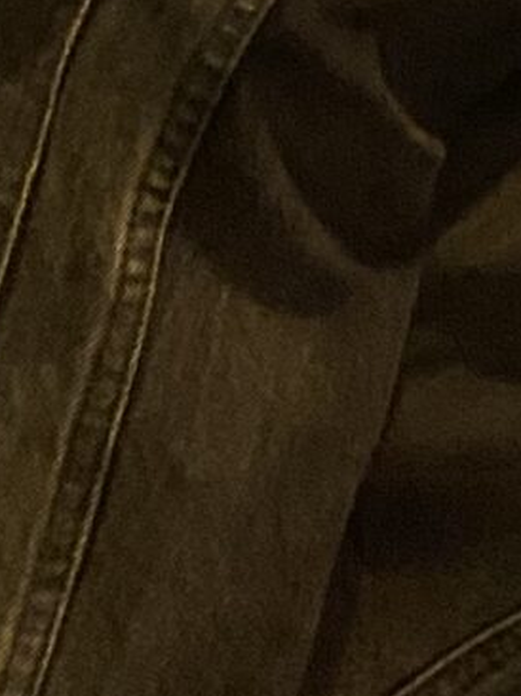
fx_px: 3657
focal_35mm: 182
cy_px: -1223
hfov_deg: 7.6
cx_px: 1223
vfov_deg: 9.2
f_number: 1.8
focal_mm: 4.25
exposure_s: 1/33
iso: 400
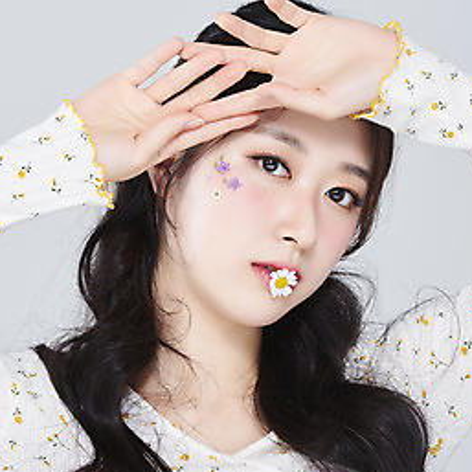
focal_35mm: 139
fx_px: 2144
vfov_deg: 12.6
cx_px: 242
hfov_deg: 12.6
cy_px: 250
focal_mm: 105
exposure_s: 1/125
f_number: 11
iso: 64
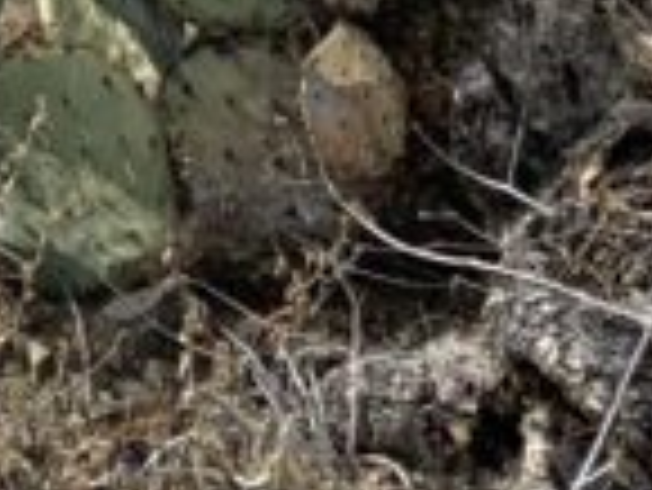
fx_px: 3450
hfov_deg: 10.8
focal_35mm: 183
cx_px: 166
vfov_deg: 6.1
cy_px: -1735
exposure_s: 1/3788
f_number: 1.8
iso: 25
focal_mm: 4.25
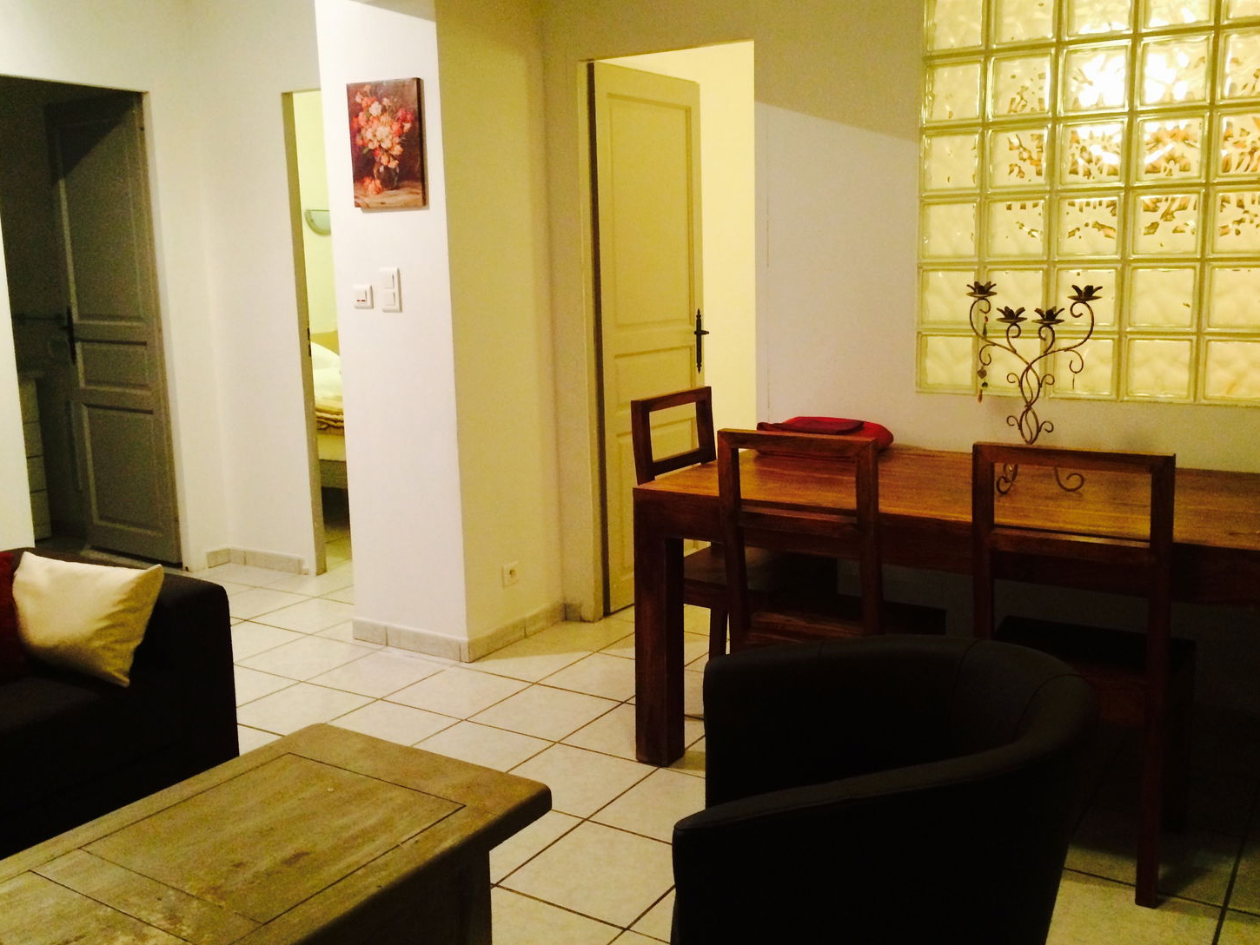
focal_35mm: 32
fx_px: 1165
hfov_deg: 56.7
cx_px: 678
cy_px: 452
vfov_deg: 44.2
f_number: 2.2
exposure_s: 1/20
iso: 250
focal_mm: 4.15
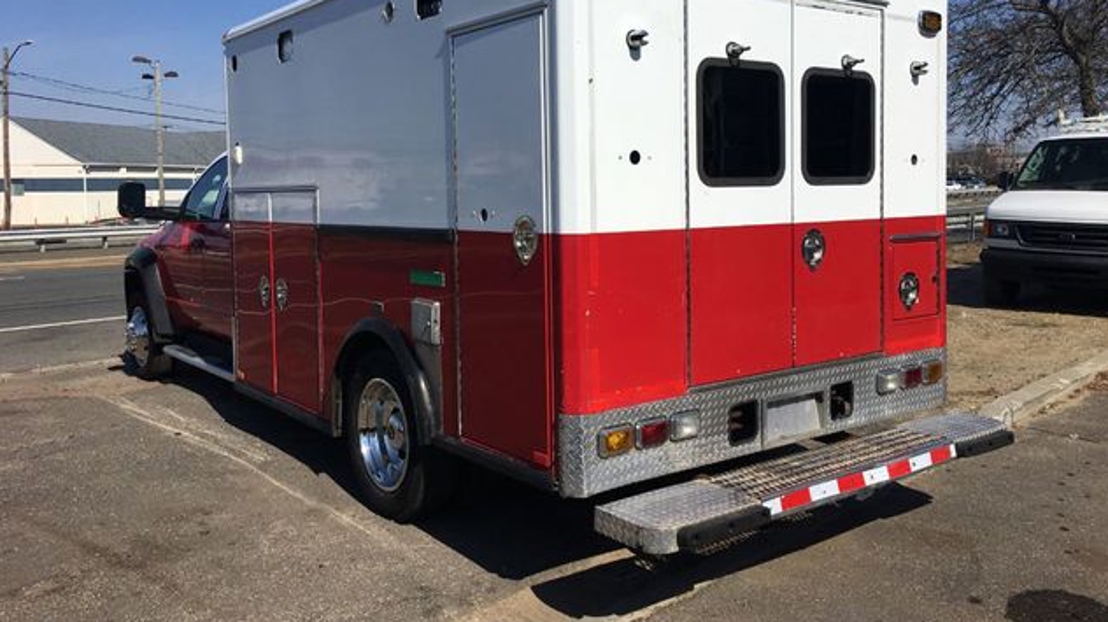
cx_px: 558
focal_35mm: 32
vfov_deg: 36.4
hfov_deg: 61.0
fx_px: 940
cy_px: 235
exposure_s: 1/3663
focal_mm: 4.15
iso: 25
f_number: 2.2
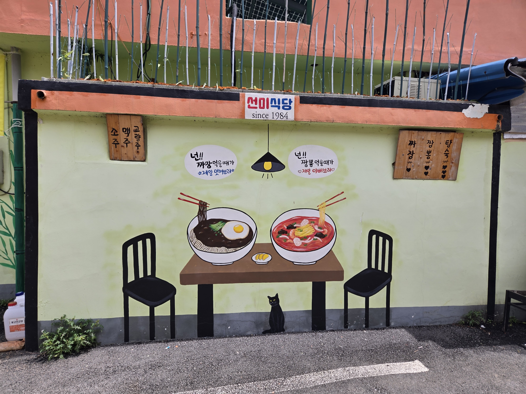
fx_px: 349
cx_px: 263
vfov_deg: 58.9
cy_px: 197
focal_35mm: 23
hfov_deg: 73.9
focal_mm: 5.4
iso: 40
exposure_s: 1/2921
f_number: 1.8
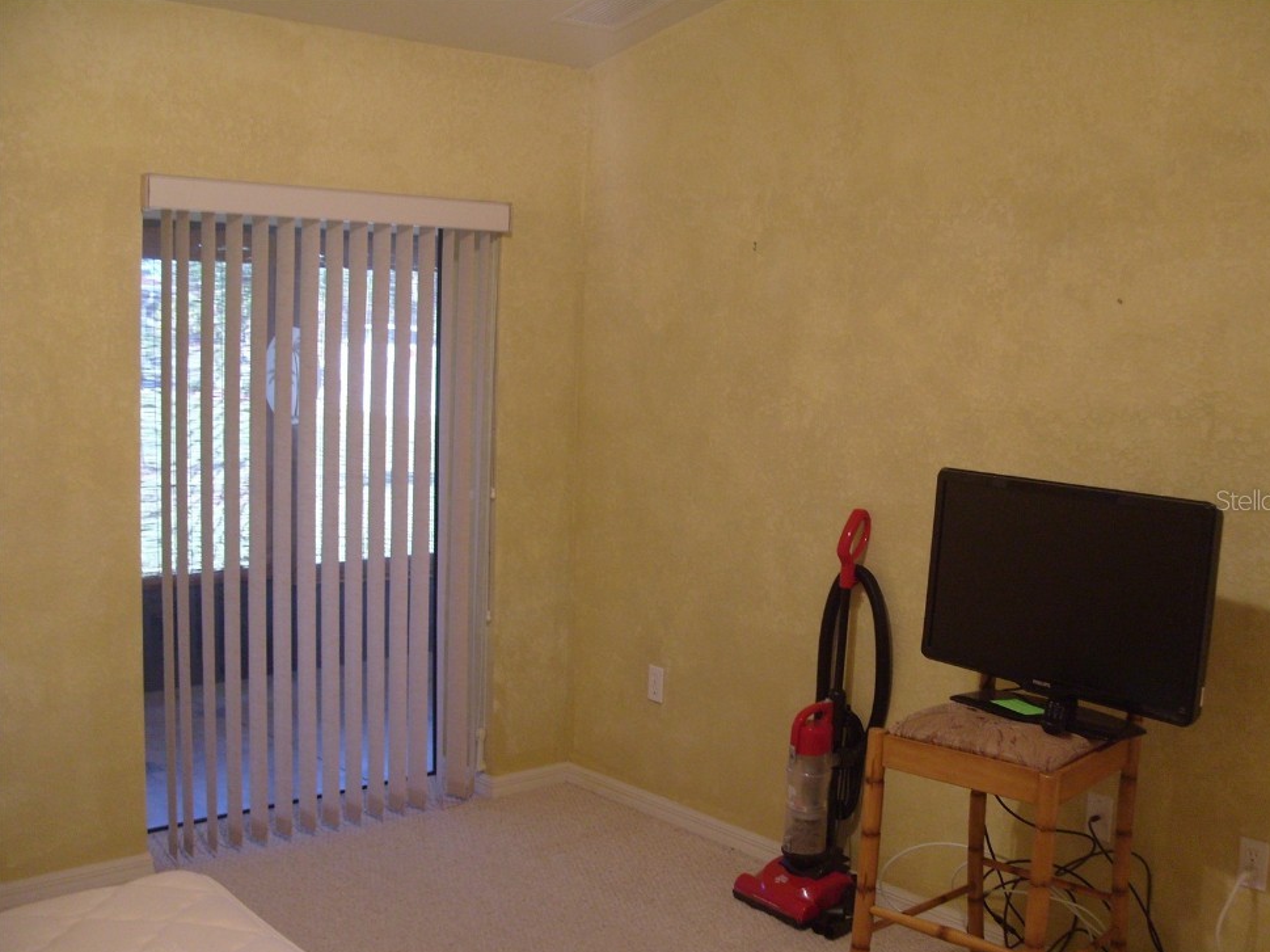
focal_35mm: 37
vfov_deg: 38.6
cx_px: 668
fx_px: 1357
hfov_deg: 50.1
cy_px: 500
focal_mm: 7.8
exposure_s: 1/15
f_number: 2.8
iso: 200
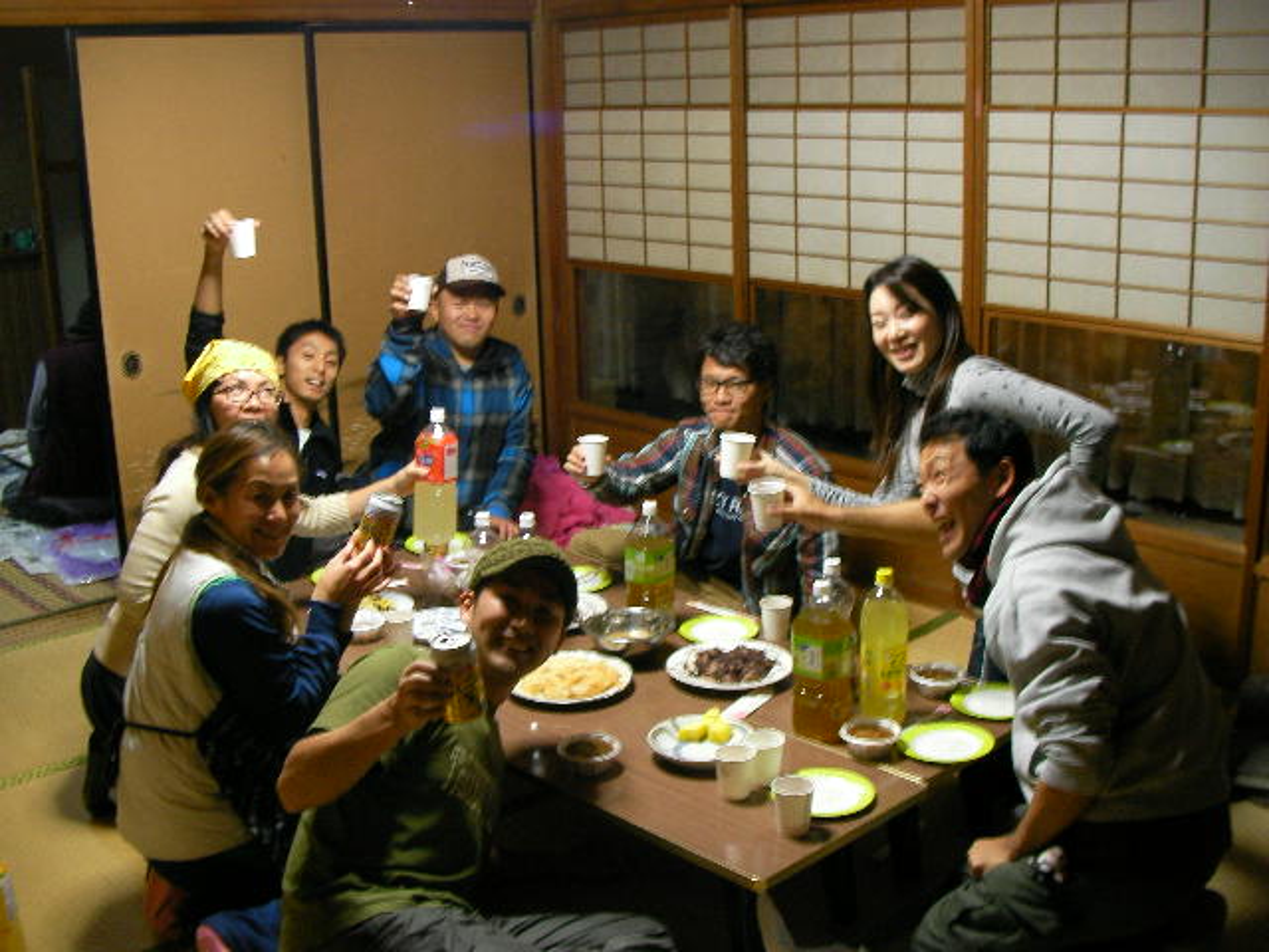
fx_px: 1393
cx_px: 634
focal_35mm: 38
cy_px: 476
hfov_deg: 49.0
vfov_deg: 37.7
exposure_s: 1/8.1
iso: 200
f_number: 3.5
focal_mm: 6.3
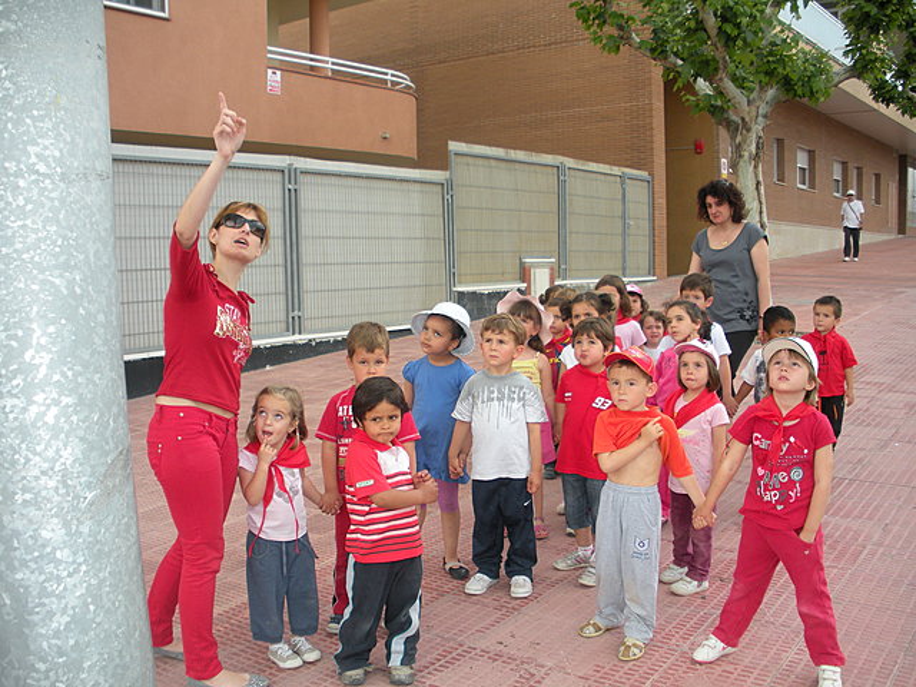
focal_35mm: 35
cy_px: 344
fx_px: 926
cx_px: 458
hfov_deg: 52.6
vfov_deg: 40.7
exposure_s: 1/176
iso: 92
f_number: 3.5
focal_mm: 6.3
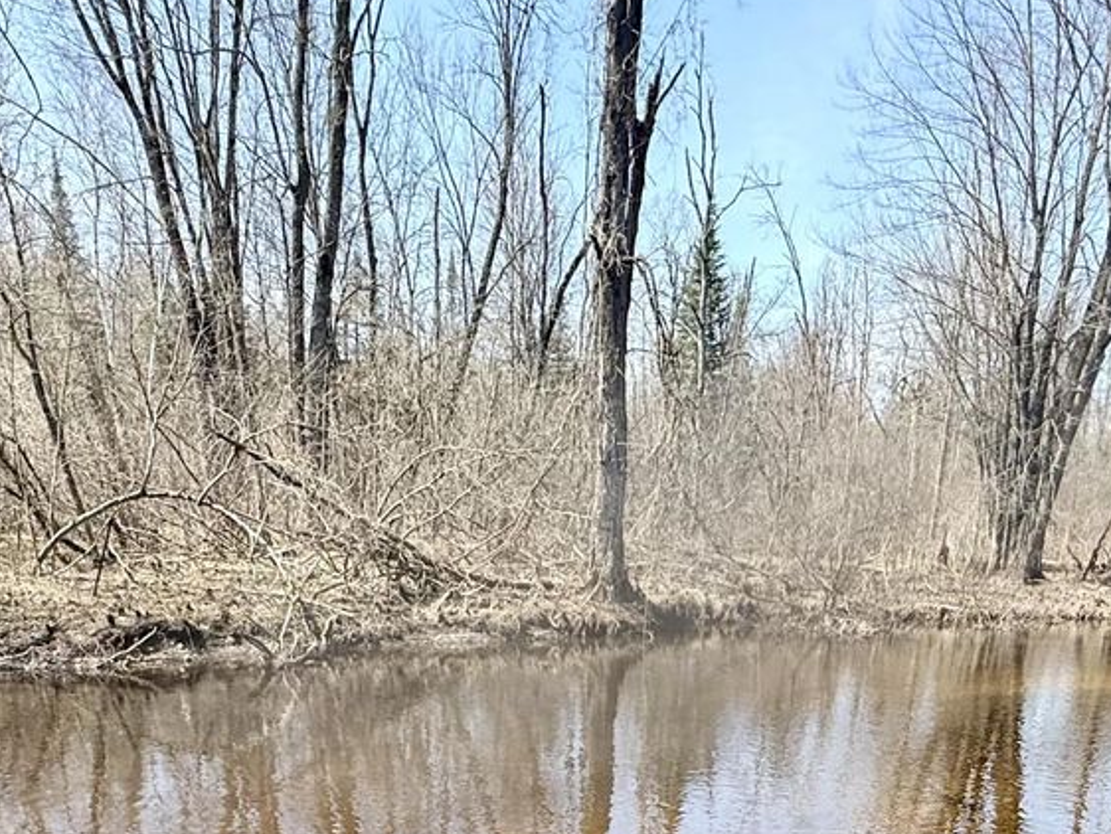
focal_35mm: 34
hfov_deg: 53.9
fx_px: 1092
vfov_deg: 35.6
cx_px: 588
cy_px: 919
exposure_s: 1/475
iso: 50
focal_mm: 2.22
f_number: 2.2
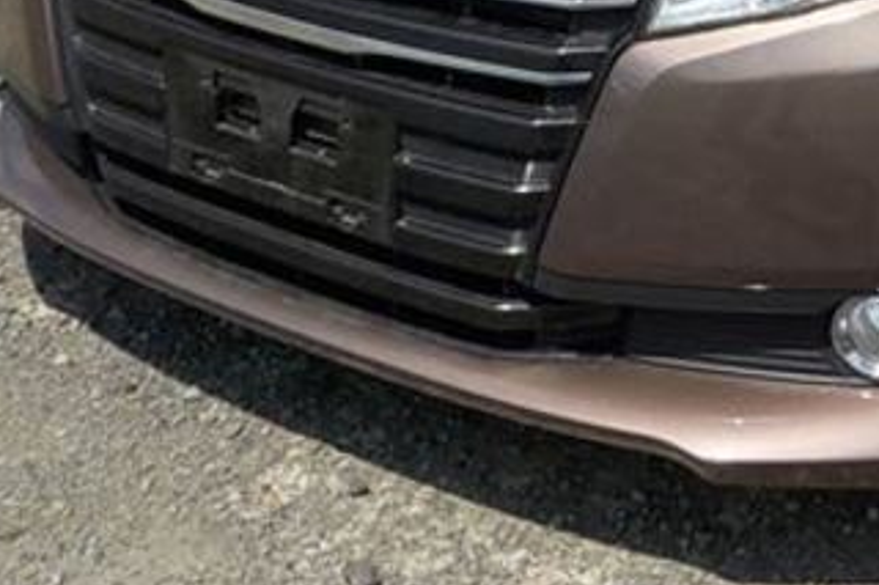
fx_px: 1903
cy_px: -206
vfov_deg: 16.4
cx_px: 722
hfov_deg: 25.5
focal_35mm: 78
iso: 125
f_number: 3.3
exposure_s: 1/1600
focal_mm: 4.1
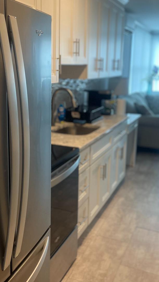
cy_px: 127
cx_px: 71
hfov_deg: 29.7
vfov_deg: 50.4
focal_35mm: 40
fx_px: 300
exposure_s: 1/60
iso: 100
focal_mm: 4.2
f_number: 1.6
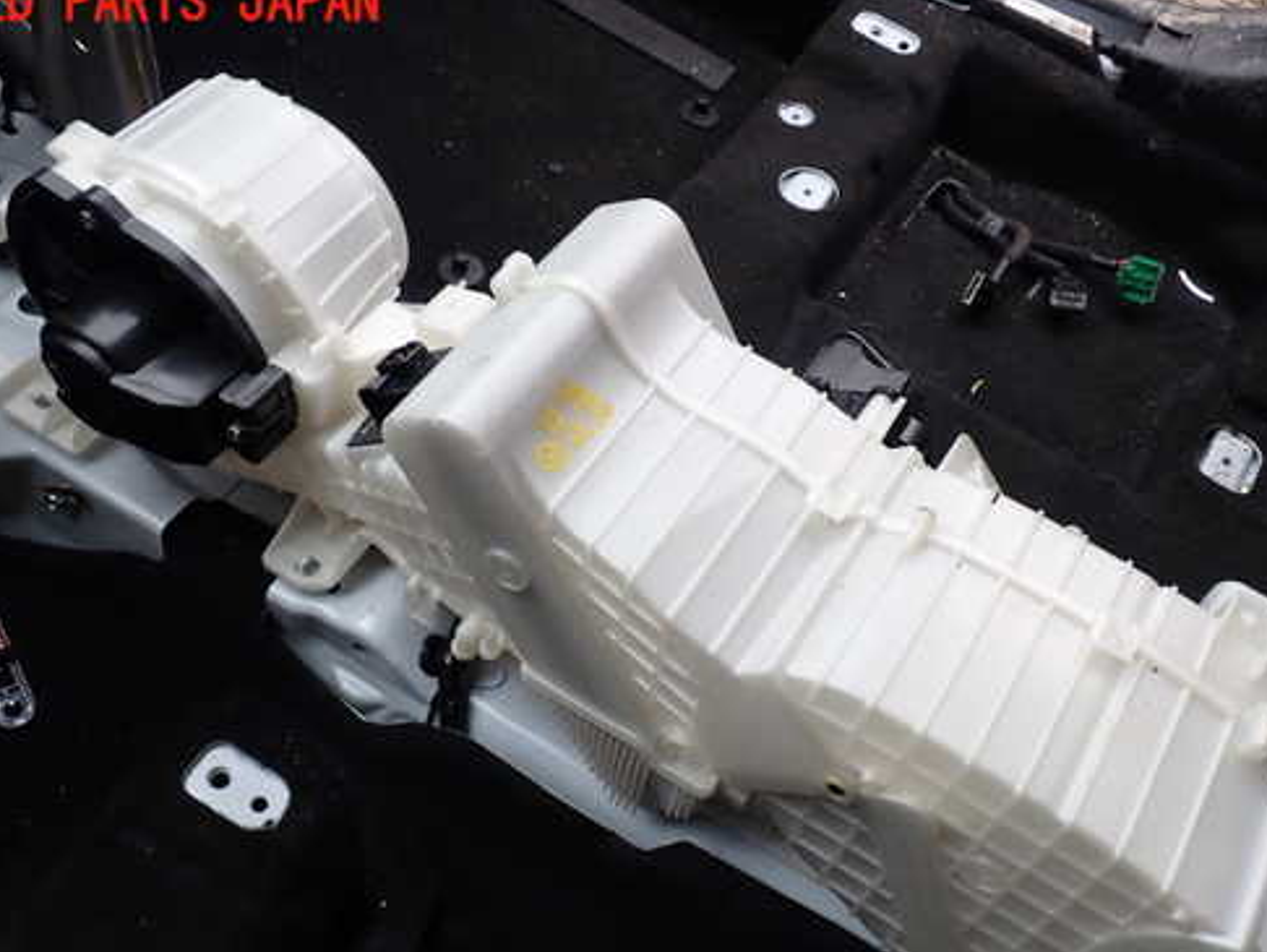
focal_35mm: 37
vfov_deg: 38.6
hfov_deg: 50.1
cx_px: 688
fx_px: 1355
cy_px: 558
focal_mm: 5.4
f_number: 3.2
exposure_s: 1/160
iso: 100
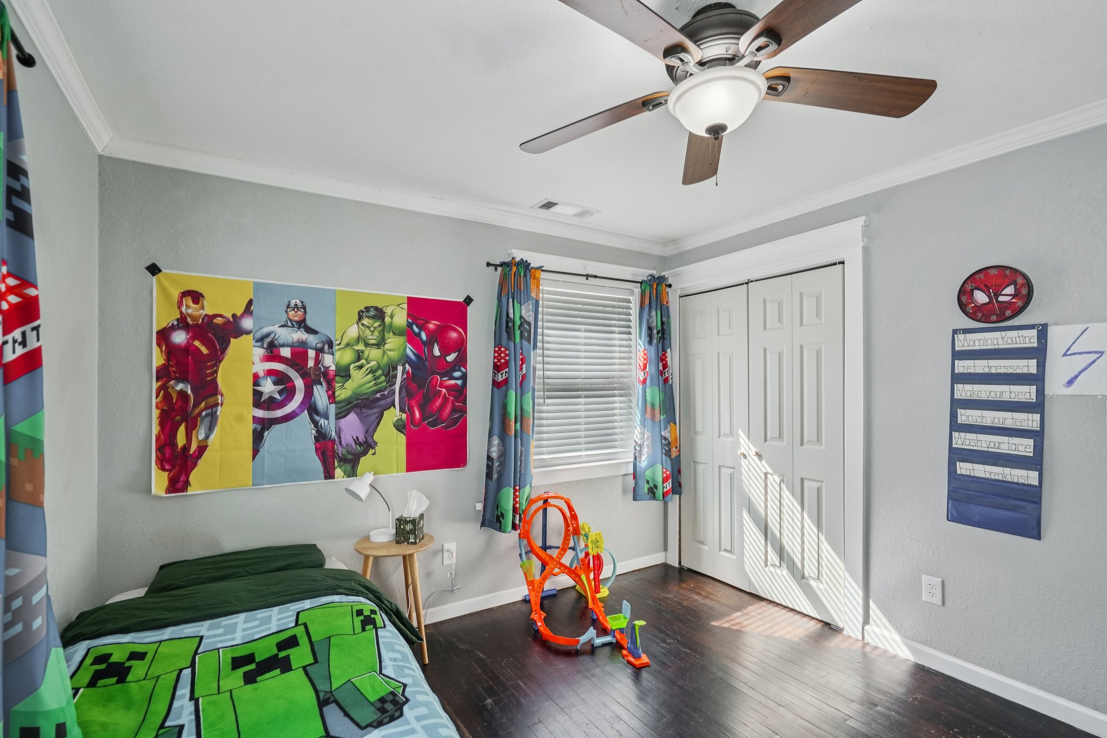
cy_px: 369
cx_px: 554
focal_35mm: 16
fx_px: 492
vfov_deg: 73.7
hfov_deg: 96.7
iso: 400
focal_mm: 16
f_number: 8
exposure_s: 1/25
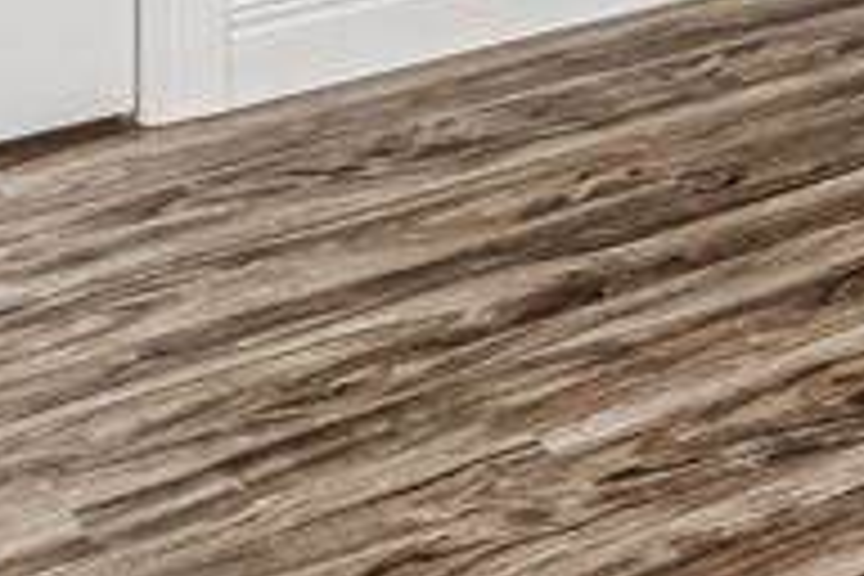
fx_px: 2400
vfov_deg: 11.0
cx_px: 1462
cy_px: -911
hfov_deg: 17.4
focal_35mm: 100
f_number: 10
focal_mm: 10
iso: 1250
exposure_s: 1/60
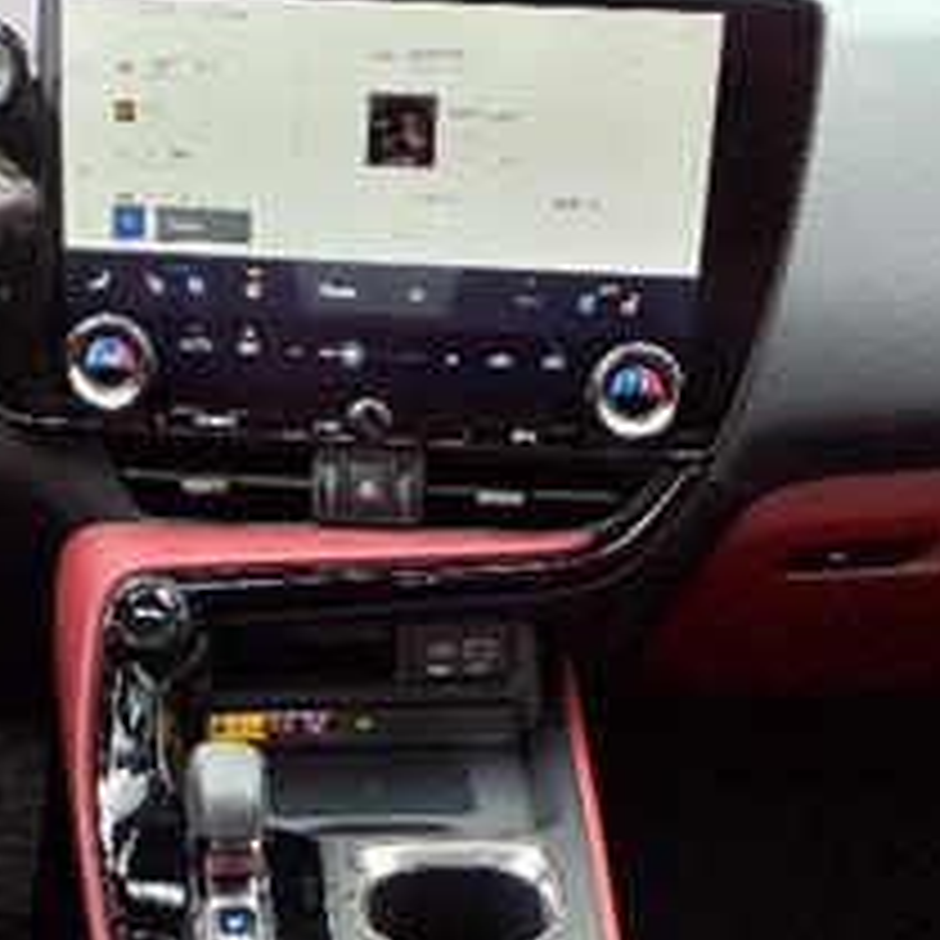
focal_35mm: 73
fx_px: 2243
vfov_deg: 22.6
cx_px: 247
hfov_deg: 23.5
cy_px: 985
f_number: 1.9
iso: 40
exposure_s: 1/60.2
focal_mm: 3.58
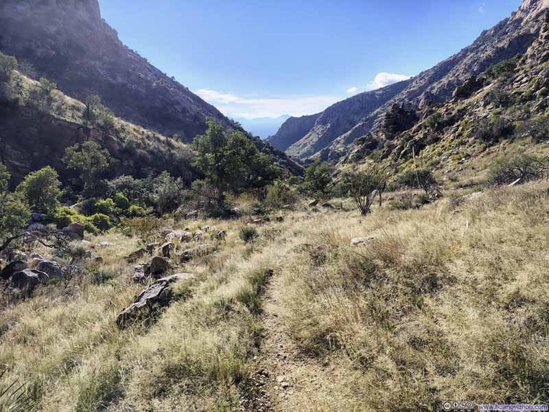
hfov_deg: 71.6
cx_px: 274
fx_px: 381
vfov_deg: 56.8
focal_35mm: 24
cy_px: 206
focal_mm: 5.56
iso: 100
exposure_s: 1/1500
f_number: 1.8
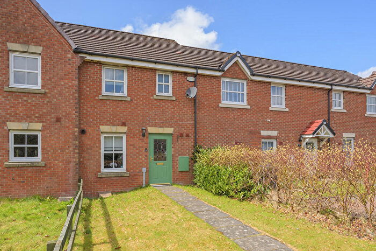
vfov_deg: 65.9
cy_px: 126
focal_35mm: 18
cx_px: 188
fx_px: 193
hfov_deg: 88.5
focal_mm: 18.5
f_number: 8
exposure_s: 1/125
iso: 100
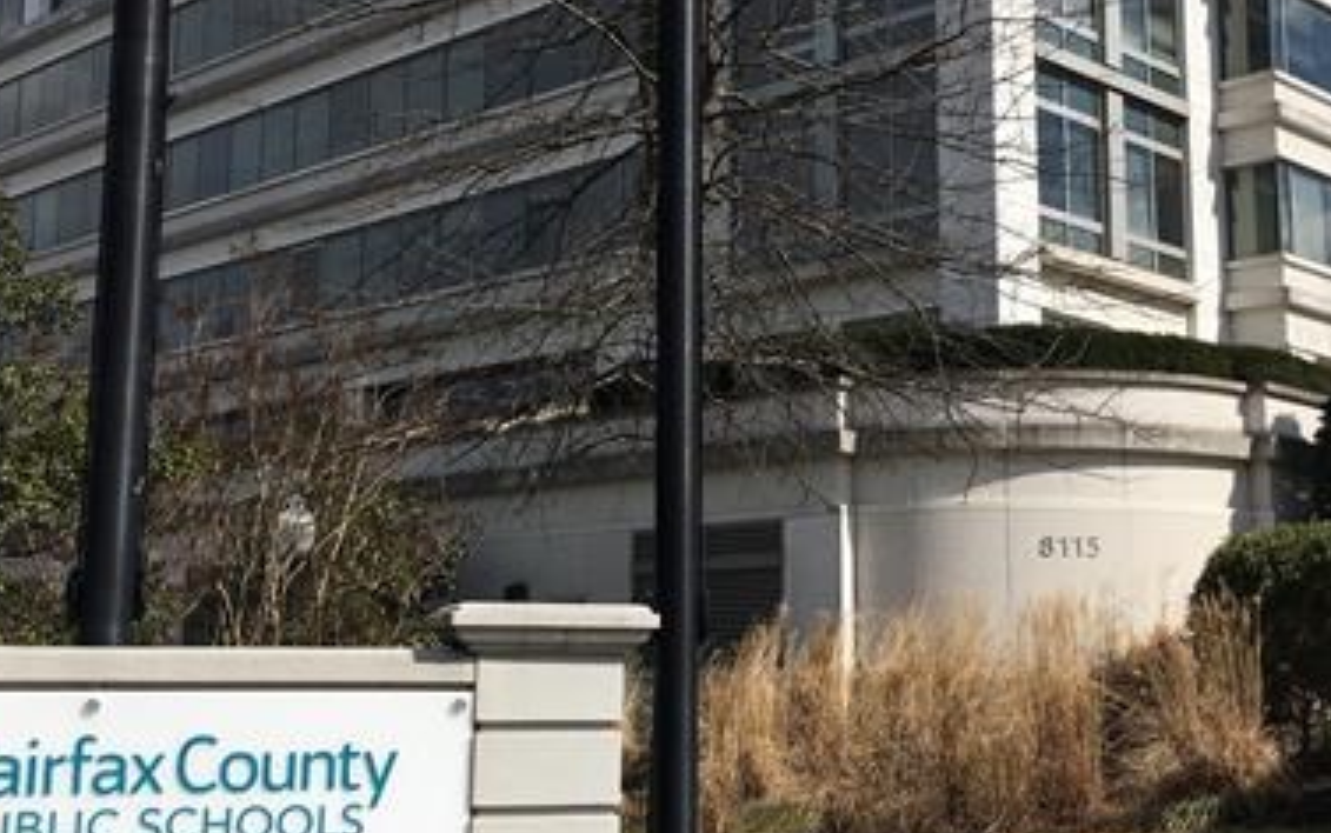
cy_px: 319
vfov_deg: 24.4
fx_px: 1923
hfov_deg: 38.2
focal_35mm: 53
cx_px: 699
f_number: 2.2
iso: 25
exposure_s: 1/2959
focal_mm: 4.15
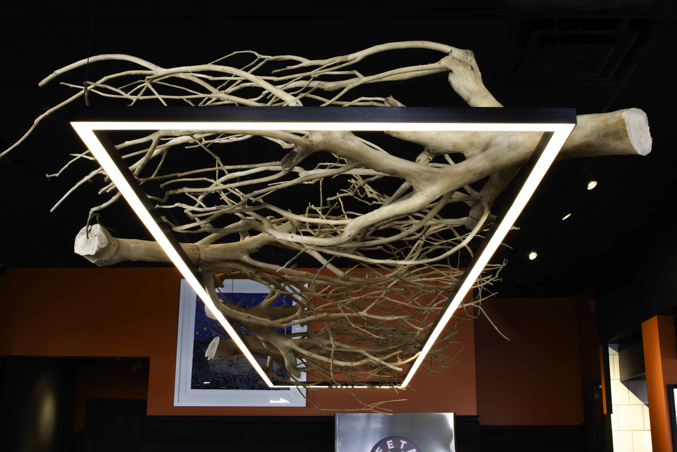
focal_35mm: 45
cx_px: 338
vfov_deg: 29.9
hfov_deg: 43.6
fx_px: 846
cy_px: 226
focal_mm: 45
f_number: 22
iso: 50
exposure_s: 3.2
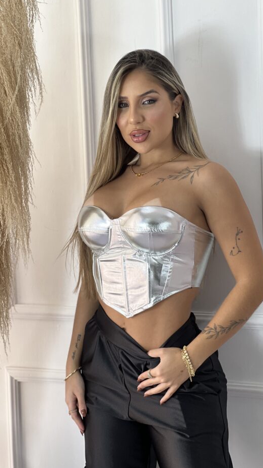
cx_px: 153
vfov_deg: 25.0
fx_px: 1054
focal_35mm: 85
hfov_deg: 14.2
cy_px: 231
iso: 64
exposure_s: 1/120
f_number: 2.8
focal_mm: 9
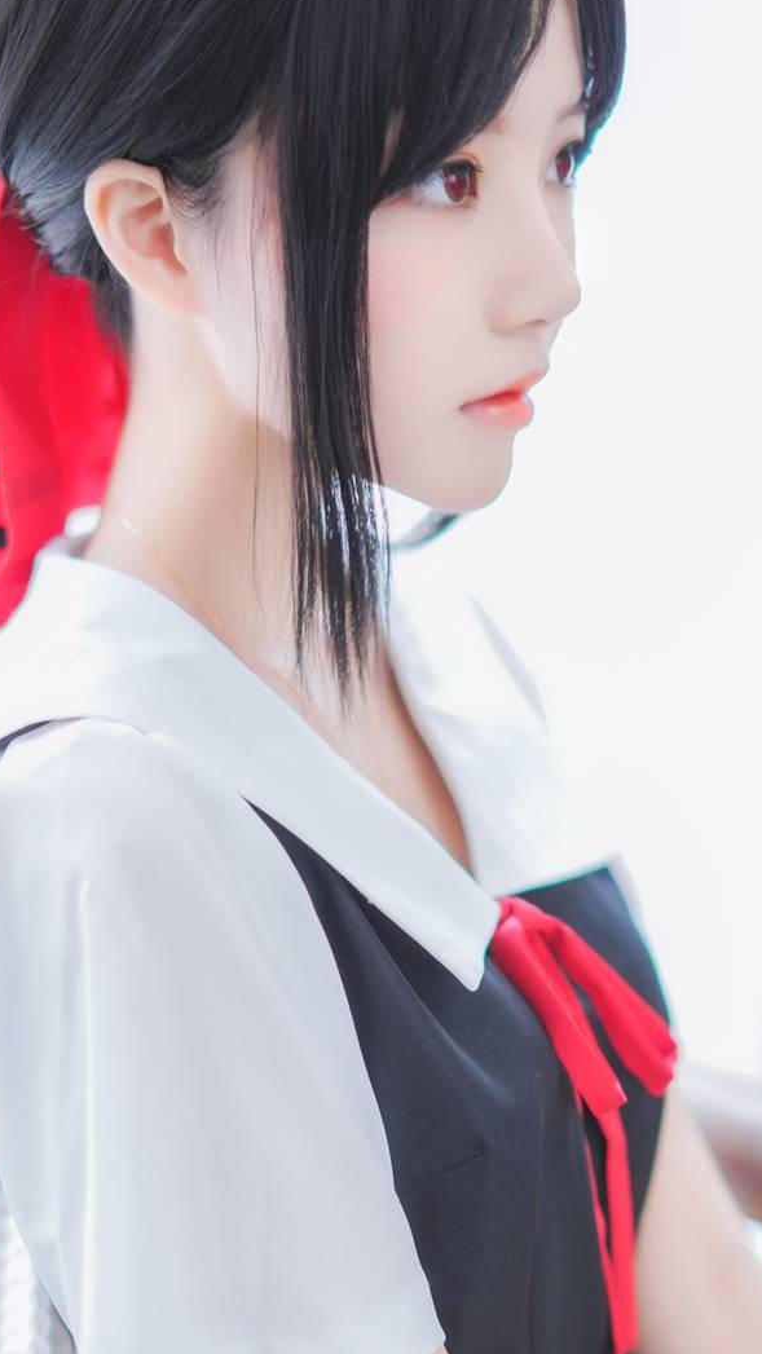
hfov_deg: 13.4
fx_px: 3233
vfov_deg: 23.5
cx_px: 329
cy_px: 968
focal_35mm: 90
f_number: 1.4
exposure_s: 1/100
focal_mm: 50
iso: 100
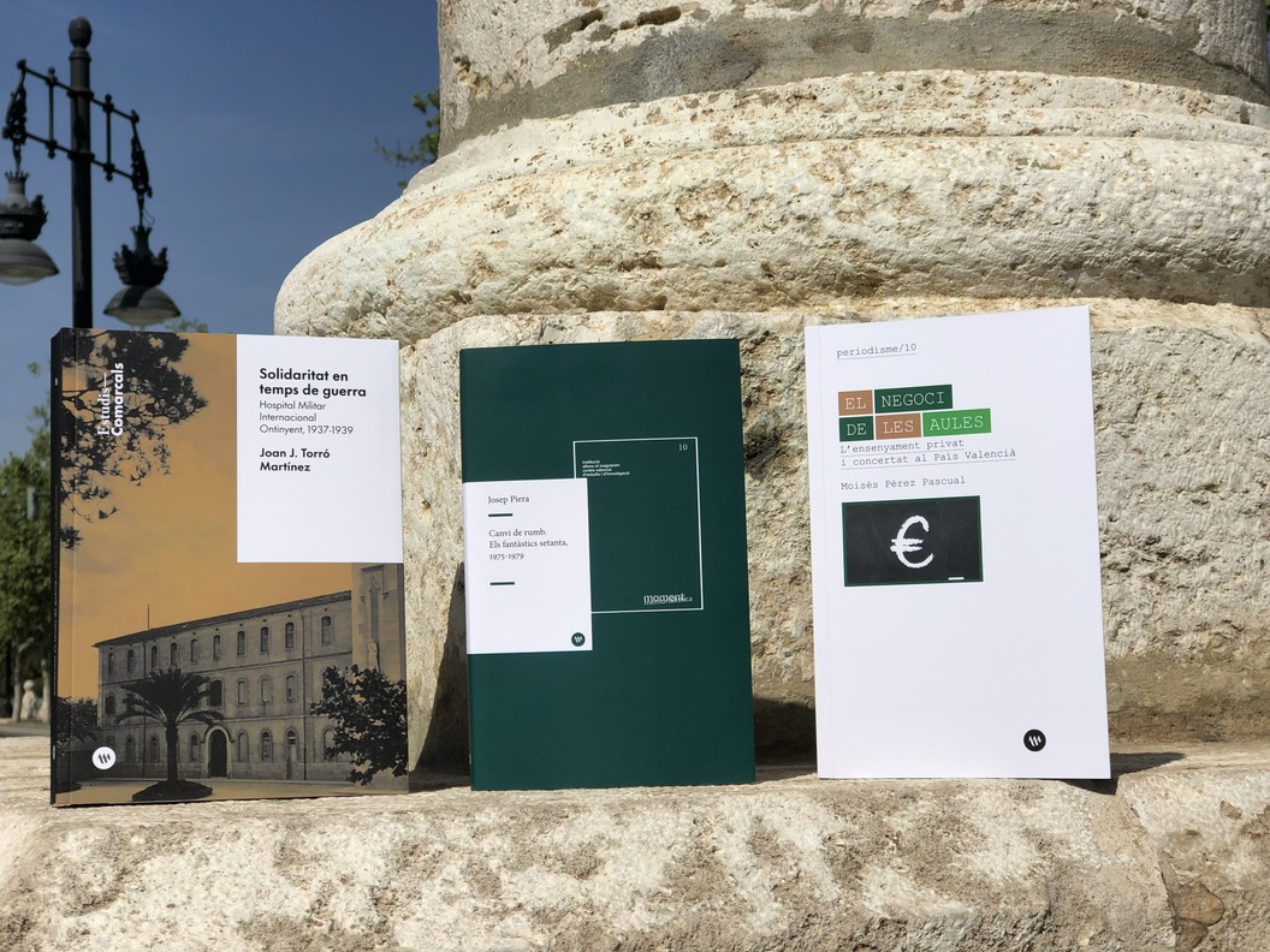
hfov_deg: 33.8
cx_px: 635
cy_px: 476
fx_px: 2091
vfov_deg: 25.7
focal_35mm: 57
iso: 20
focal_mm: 6.6
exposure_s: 1/2404
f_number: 2.8
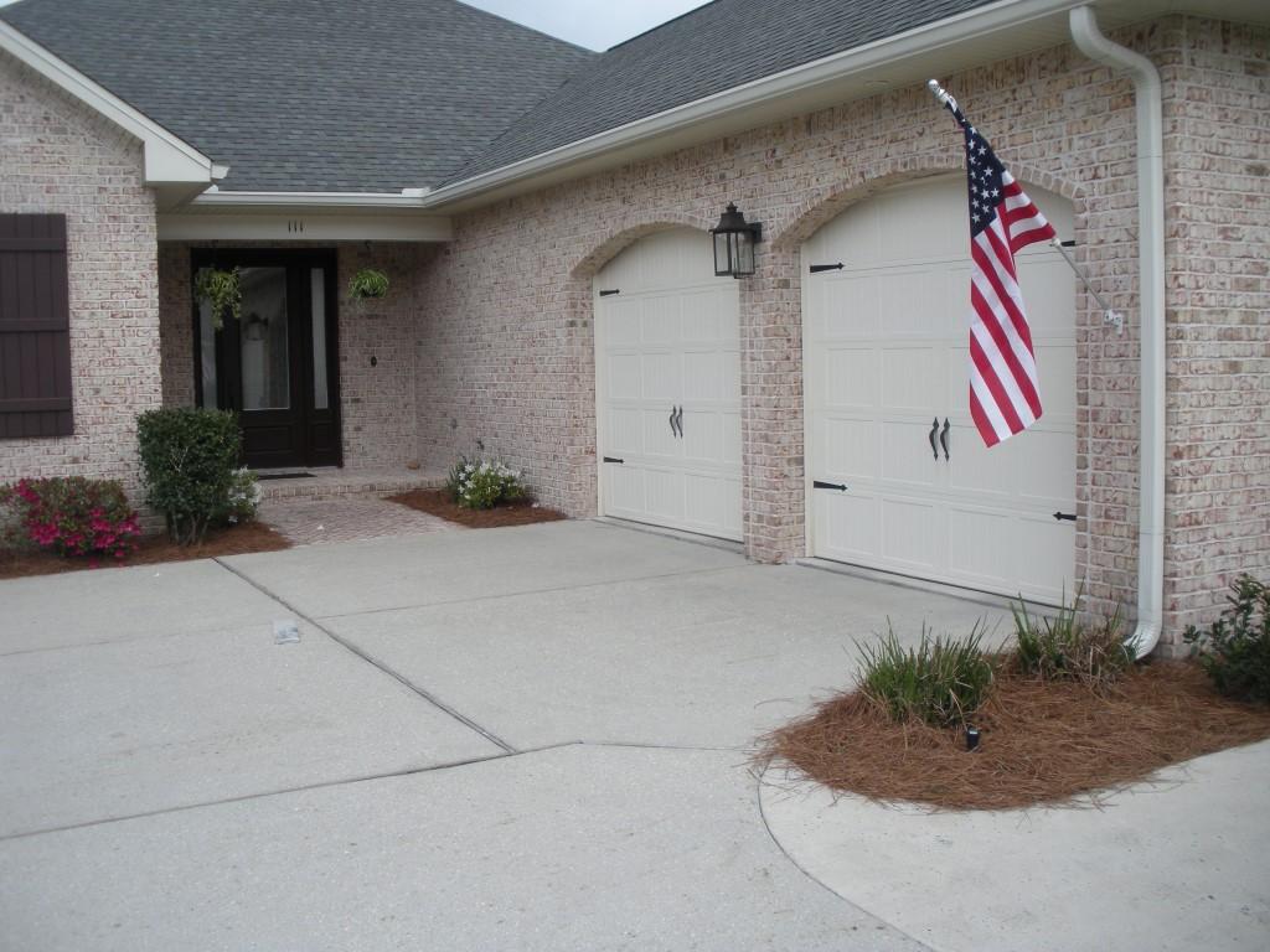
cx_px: 635
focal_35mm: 36
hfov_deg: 51.4
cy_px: 476
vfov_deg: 39.7
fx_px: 1321
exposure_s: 1/500
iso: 64
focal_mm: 6.3
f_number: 3.5
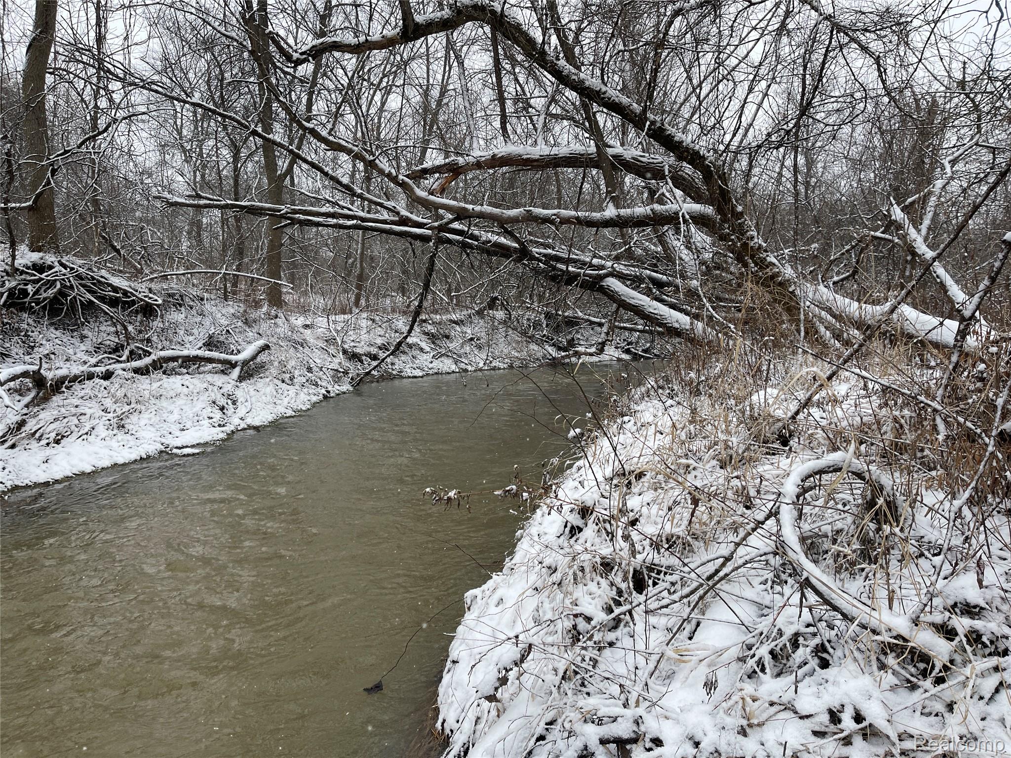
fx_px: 730
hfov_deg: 69.4
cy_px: 379
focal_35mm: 25
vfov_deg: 54.9
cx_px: 506
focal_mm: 5.1
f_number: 1.6
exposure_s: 1/592
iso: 32
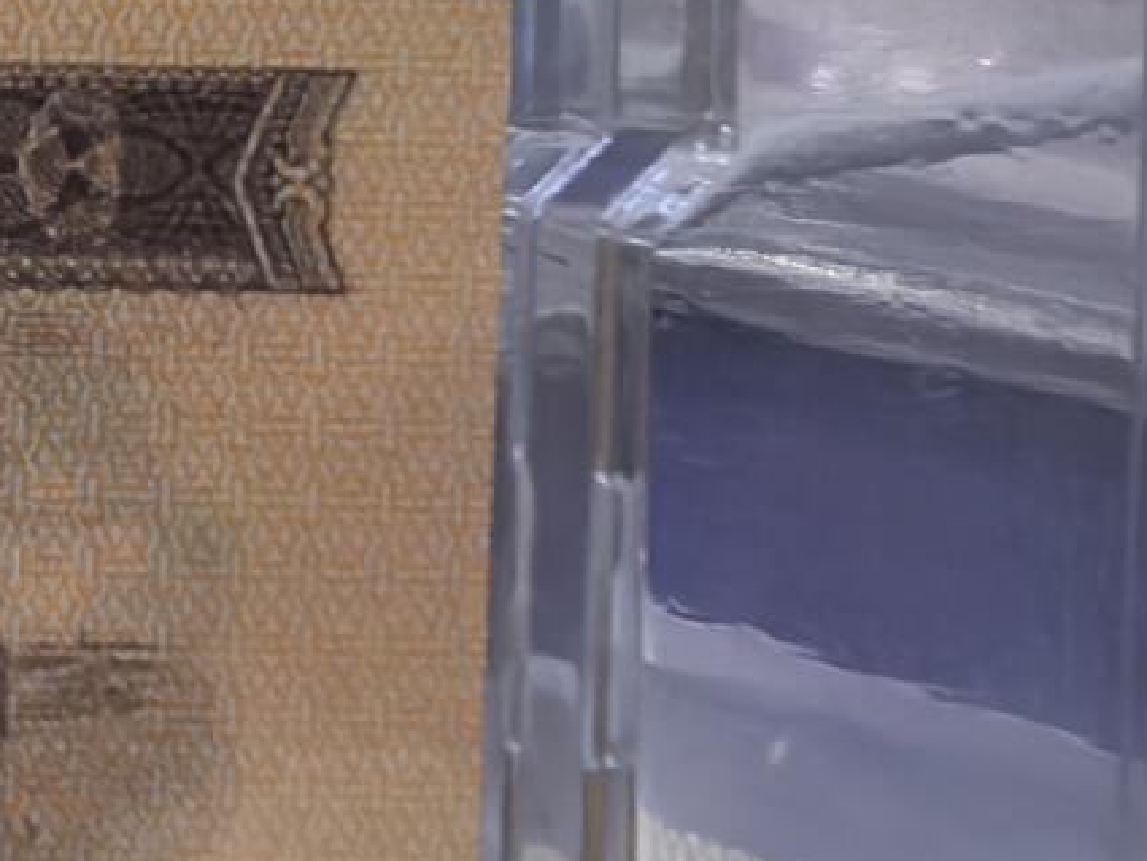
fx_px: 2950
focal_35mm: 89
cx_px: -640
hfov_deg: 19.0
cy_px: 259
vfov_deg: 16.6
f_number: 2.2
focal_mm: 1.95
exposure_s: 1/40
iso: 320
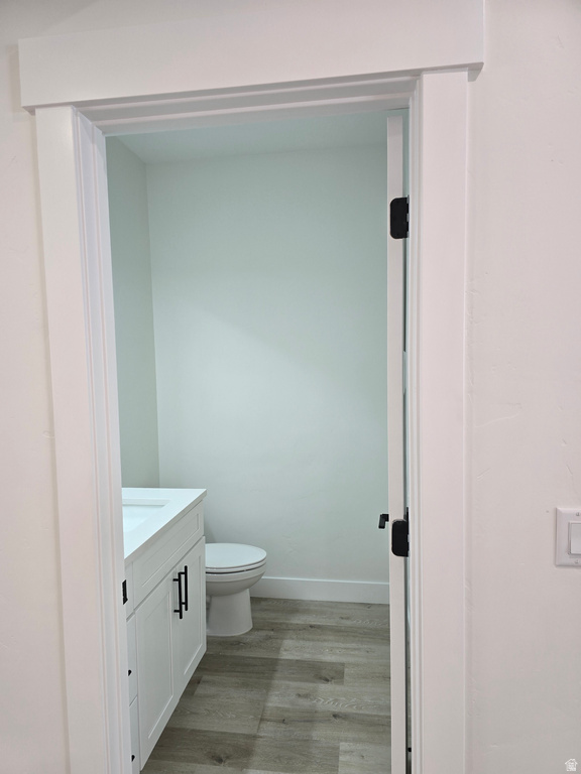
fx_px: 515
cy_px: 387
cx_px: 290
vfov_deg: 73.9
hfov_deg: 58.9
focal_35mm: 23
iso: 100
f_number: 1.7
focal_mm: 6.3
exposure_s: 1/120
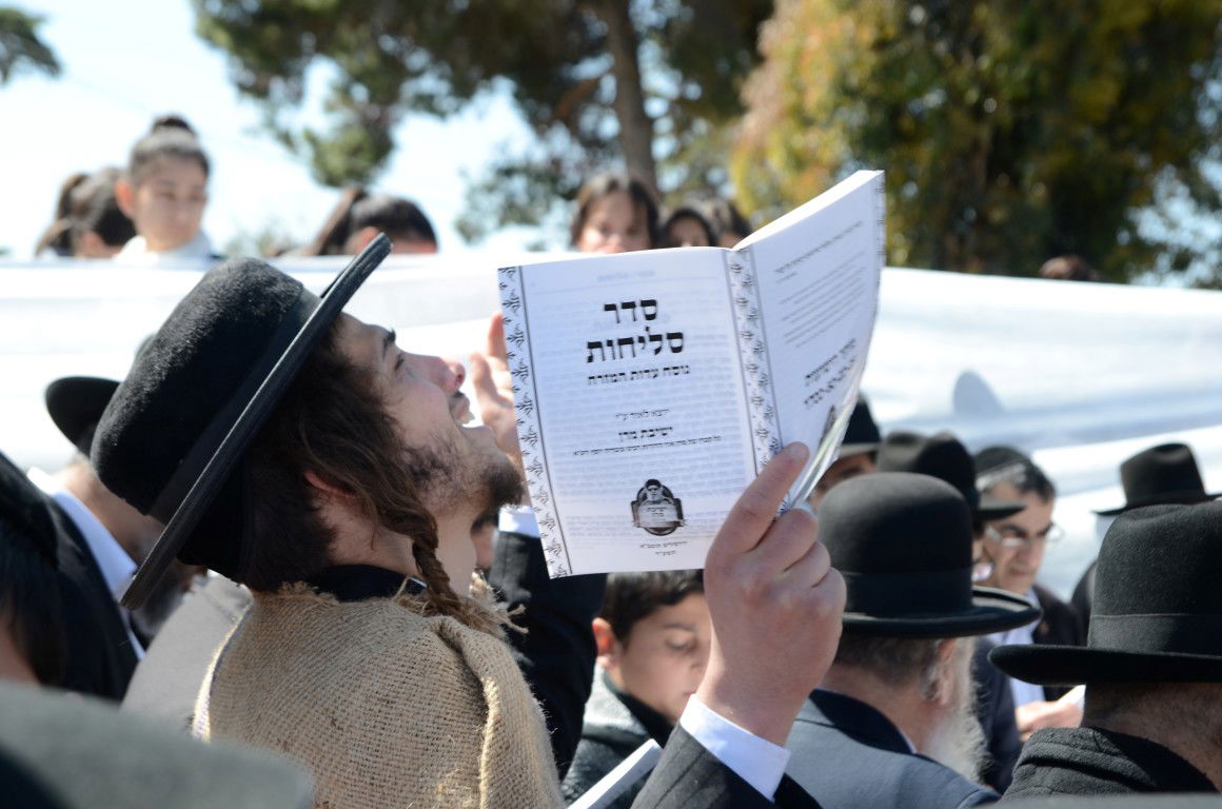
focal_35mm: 75
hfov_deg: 27.0
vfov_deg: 18.1
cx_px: 611
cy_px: 404
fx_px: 2540
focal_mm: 50
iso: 100
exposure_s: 1/200
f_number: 6.3
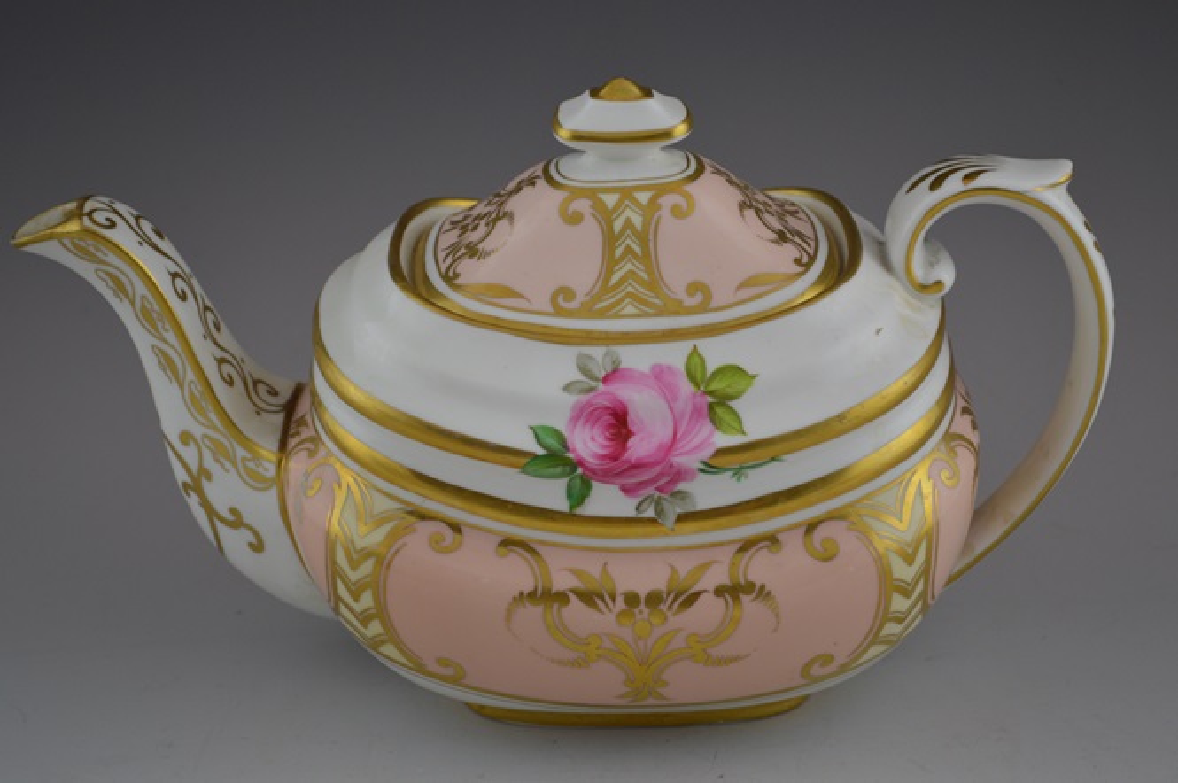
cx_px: 589
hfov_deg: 28.1
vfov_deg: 18.9
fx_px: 2354
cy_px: 392
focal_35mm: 72
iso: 400
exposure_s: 1/60
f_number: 5.6
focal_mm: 48
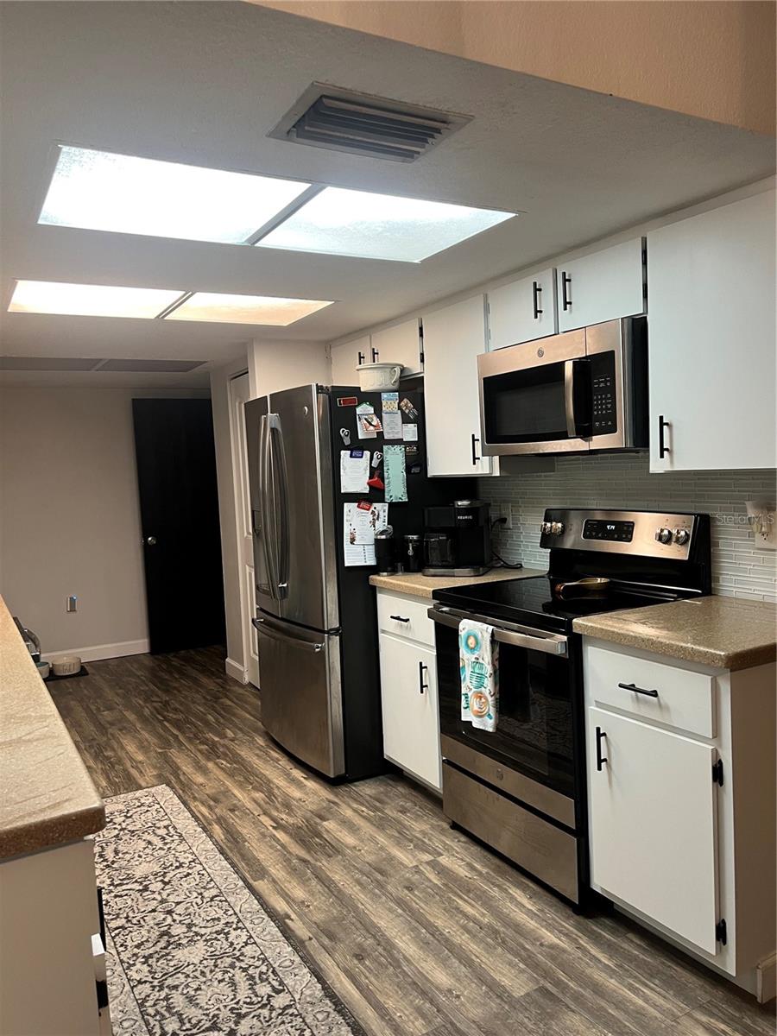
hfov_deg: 53.1
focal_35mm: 26
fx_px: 778
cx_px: 388
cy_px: 518
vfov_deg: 67.3
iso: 100
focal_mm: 5.7
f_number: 1.5
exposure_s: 1/60
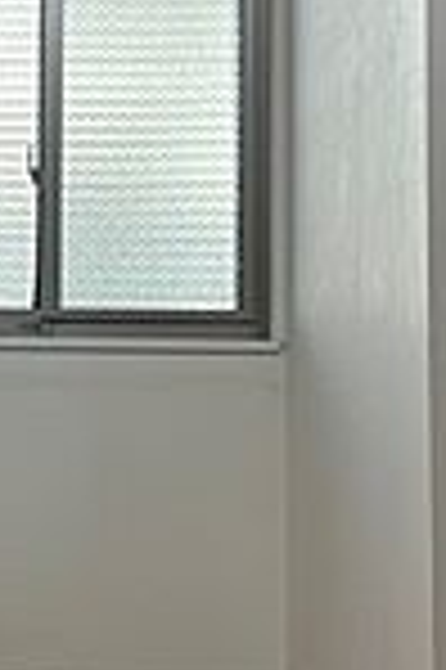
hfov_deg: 15.3
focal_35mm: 87
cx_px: -27
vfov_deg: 23.3
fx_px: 1620
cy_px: 252
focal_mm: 5.1
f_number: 1.6
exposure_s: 1/100
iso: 64
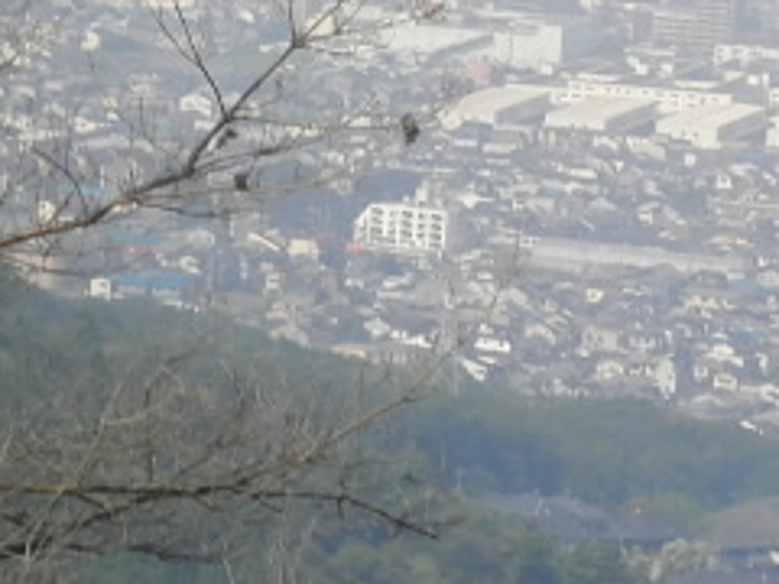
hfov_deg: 5.5
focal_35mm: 360
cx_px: 831
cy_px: -71
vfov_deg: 4.1
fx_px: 8101
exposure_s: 1/200
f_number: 5.9
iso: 64
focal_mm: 19.6
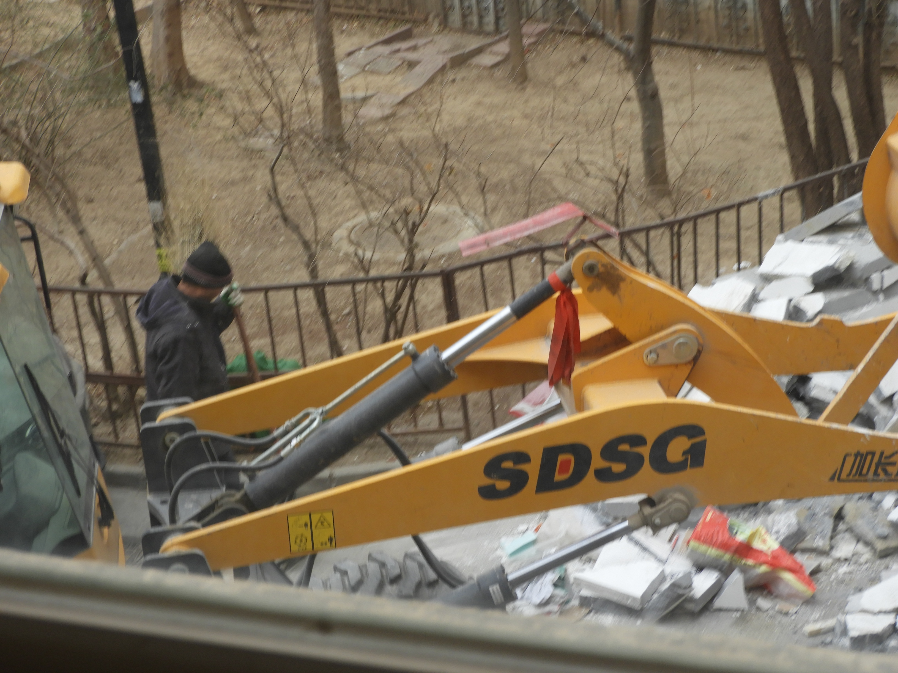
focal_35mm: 80
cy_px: 336
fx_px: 2075
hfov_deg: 24.4
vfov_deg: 18.4
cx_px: 449
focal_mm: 14.3
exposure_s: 1/125
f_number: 4.5
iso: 100
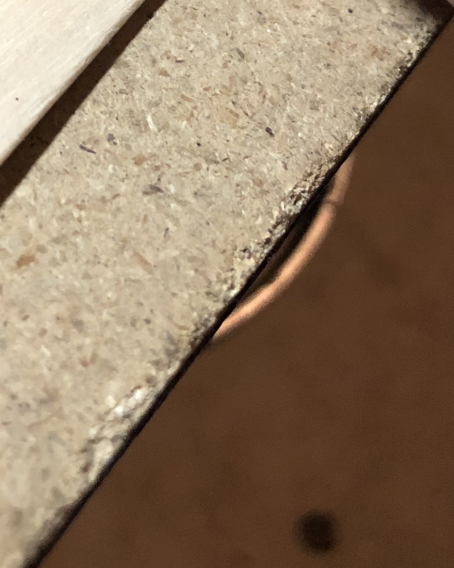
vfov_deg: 21.6
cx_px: -20
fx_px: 1310
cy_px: -205
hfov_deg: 19.0
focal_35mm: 78
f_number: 1.8
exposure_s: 1/15
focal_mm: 3.99
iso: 80
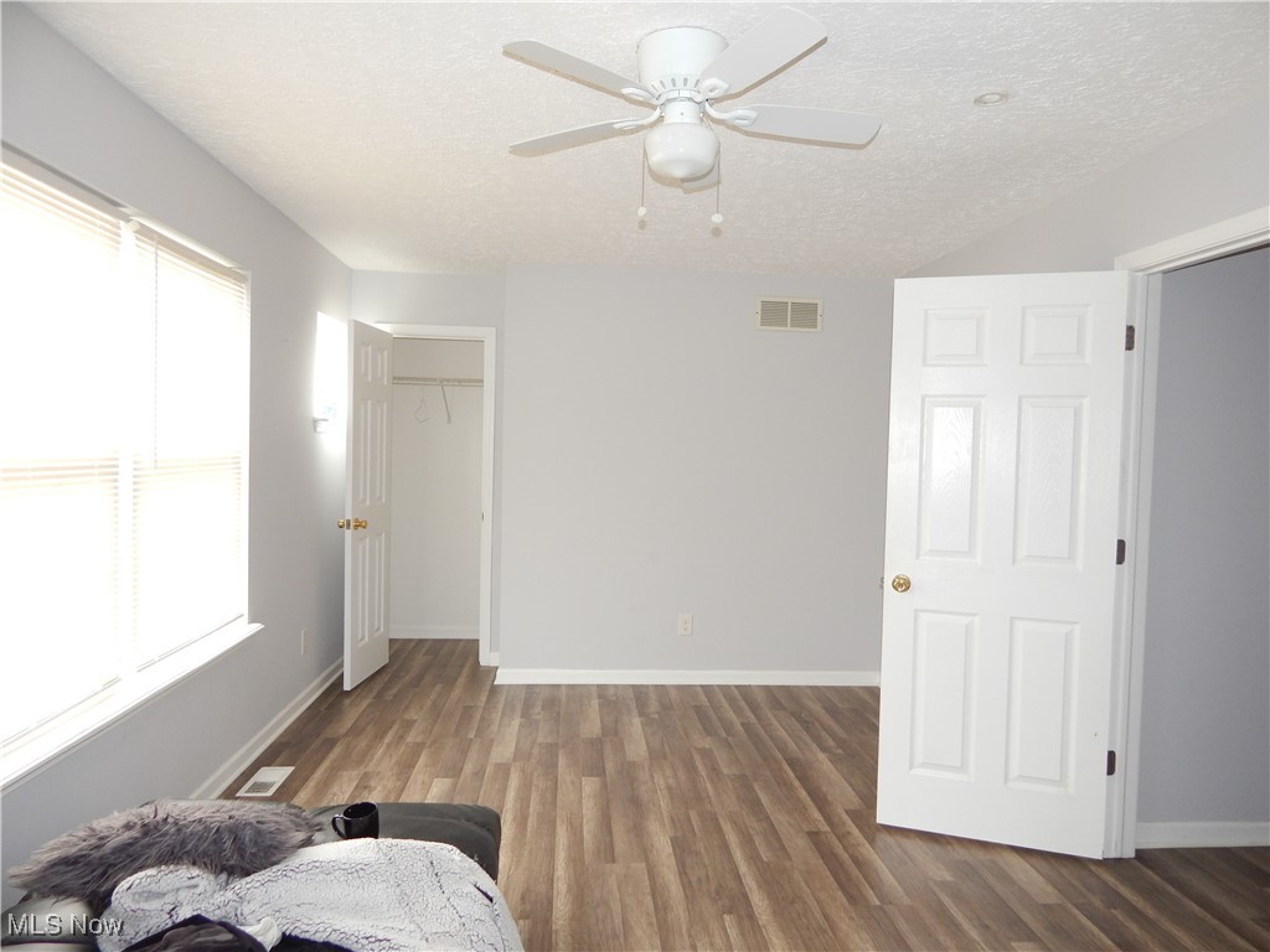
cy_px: 476
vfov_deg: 58.9
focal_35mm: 23
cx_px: 635
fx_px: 844
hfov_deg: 73.9
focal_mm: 4
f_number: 3
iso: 200
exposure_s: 1/30
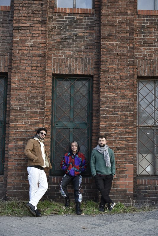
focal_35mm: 45
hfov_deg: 29.9
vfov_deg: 43.6
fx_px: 296
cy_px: 118
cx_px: 79
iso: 100
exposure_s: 1/125
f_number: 3.2
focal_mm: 45
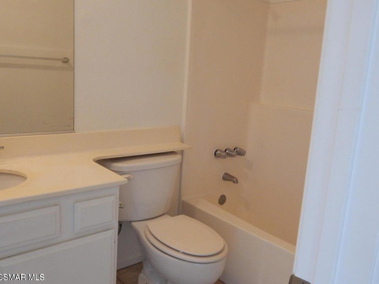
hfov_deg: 56.8
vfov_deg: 44.2
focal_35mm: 32
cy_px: 144
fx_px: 350
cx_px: 191
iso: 400
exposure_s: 1/25
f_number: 3.2
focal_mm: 5.6
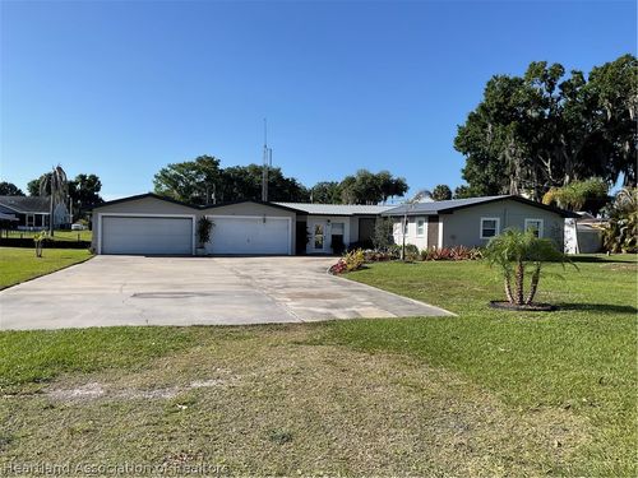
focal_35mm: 29
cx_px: 319
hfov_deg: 61.7
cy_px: 239
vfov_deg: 48.2
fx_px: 534
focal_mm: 3
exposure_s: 1/1848
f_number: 1.8
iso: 16
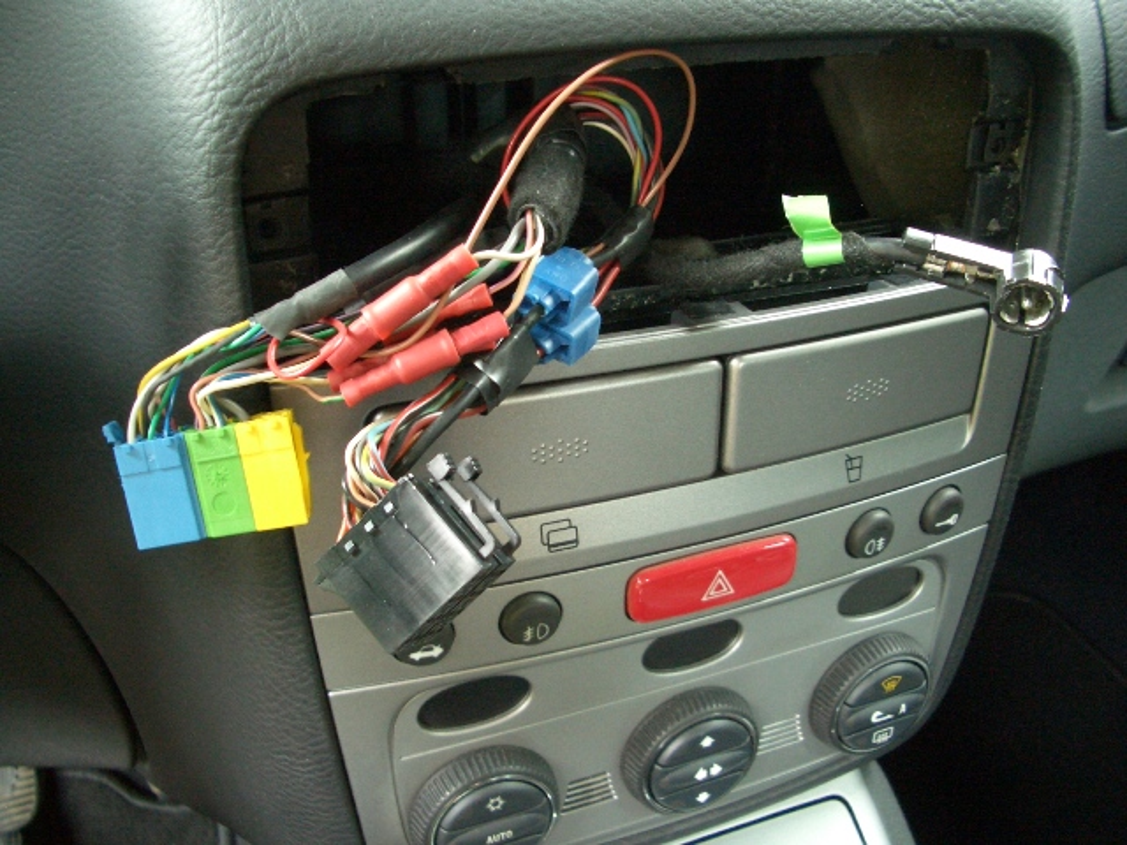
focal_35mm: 35
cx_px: 564
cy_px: 422
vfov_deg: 40.7
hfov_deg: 52.6
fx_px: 1140
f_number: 2.6
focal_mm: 5.8
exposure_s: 1/20
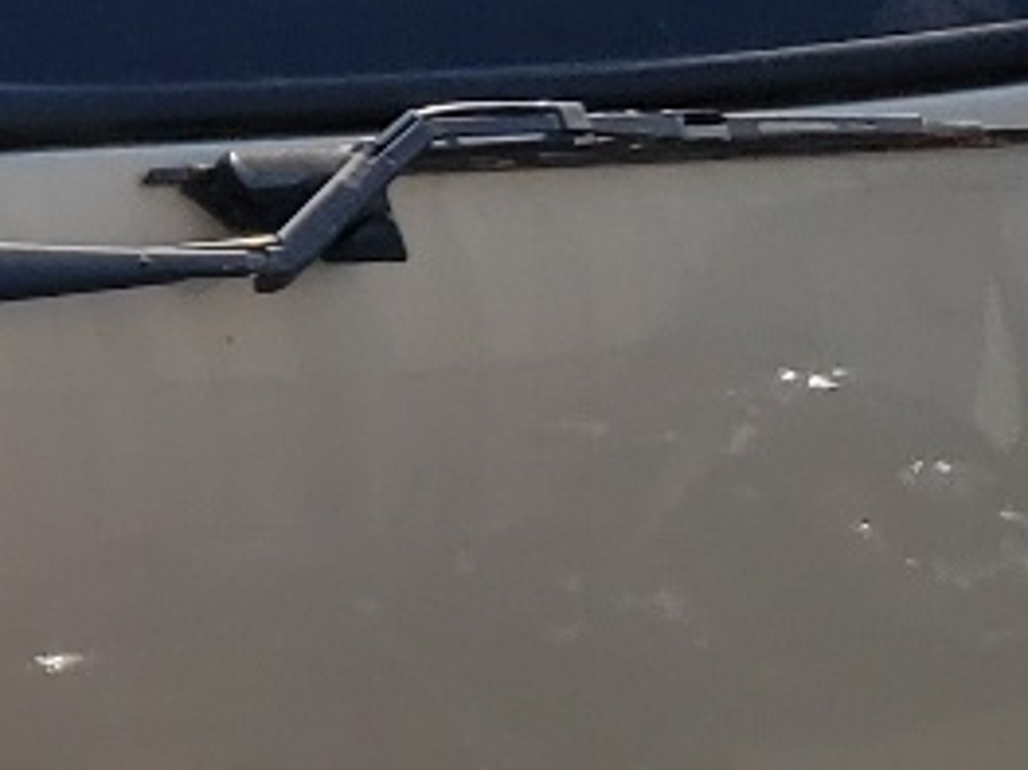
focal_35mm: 158
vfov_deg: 9.4
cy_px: 367
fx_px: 4690
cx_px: -754
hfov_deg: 11.7
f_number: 1.5
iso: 50
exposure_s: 1/3333
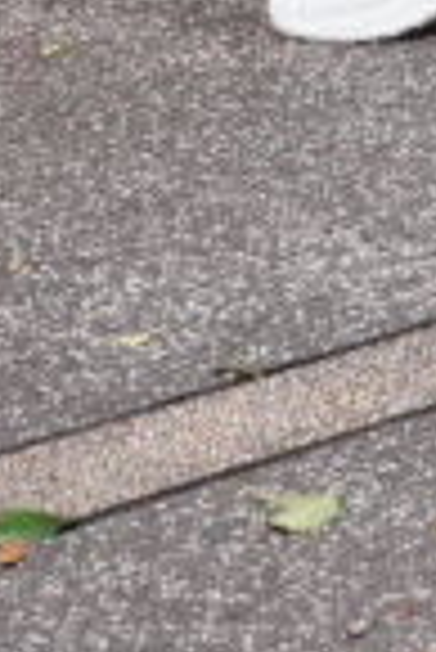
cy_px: -1614
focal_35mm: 401
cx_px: 957
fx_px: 7267
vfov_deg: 4.8
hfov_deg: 3.4
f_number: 4
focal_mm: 36
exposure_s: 1/160
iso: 1000
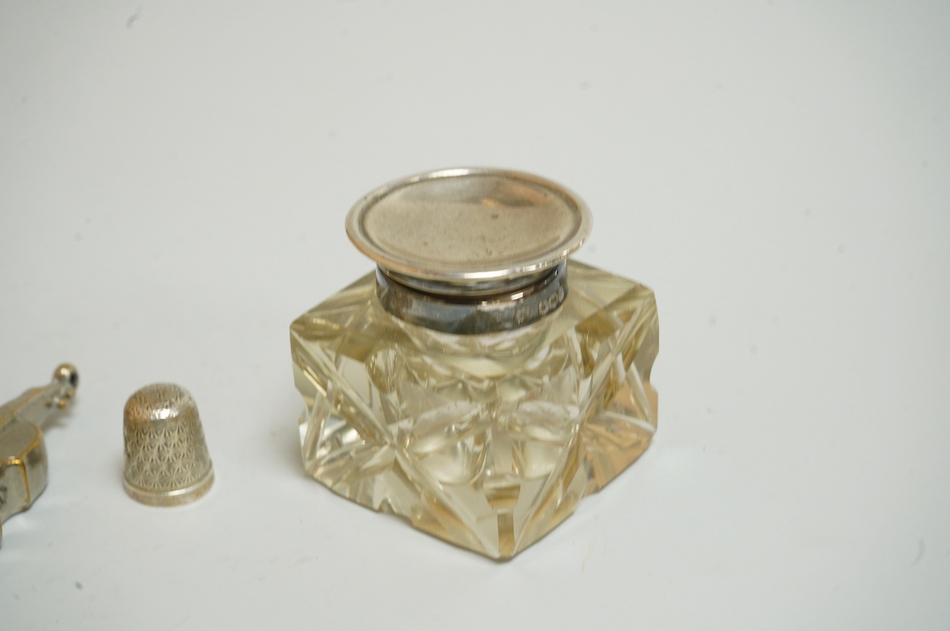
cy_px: 316
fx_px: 1845
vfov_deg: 19.4
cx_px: 475
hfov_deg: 28.9
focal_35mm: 70
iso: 2500
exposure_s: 1/60
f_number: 10
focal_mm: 70
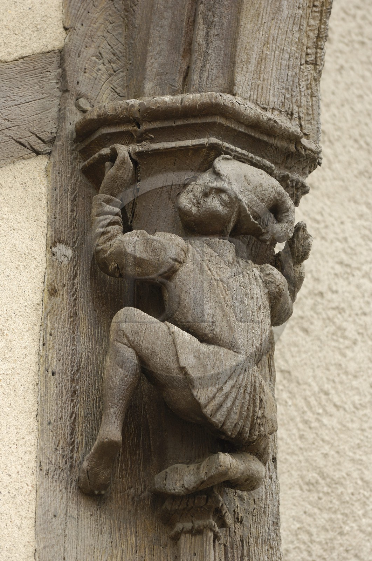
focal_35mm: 300
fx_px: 4664
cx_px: 186
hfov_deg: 4.6
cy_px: 280
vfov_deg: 6.9
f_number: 4.2
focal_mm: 200
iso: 100
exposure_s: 1/160
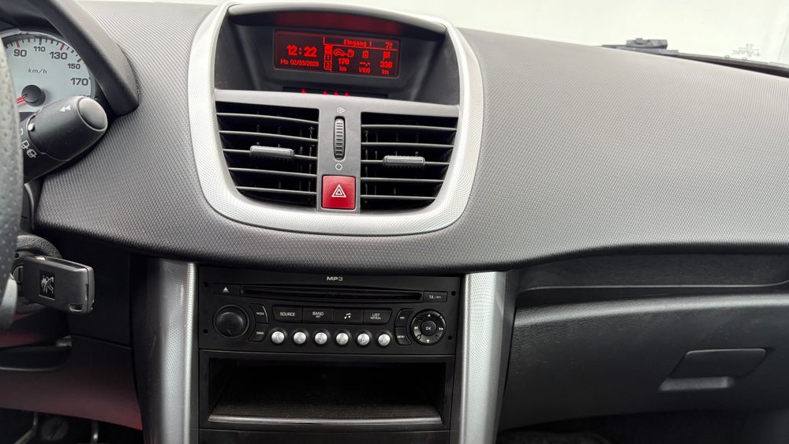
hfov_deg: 66.1
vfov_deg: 39.9
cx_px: 396
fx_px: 607
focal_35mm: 29
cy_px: 278
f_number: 1.6
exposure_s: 1/121
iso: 80
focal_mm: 5.96
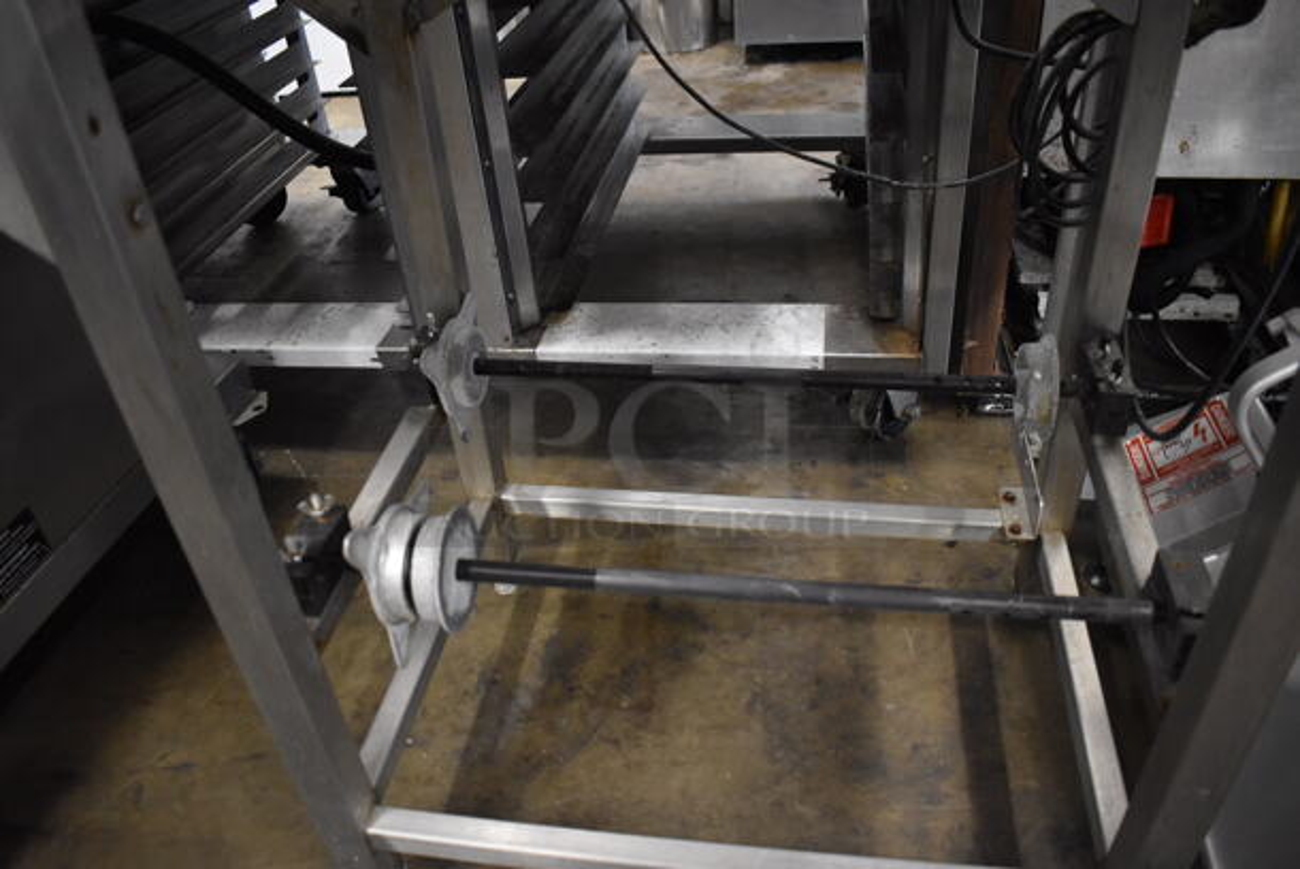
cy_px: 434
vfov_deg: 48.0
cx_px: 650
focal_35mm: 27
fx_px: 976
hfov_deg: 67.3
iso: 2500
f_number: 3.5
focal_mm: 18
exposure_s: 1/30
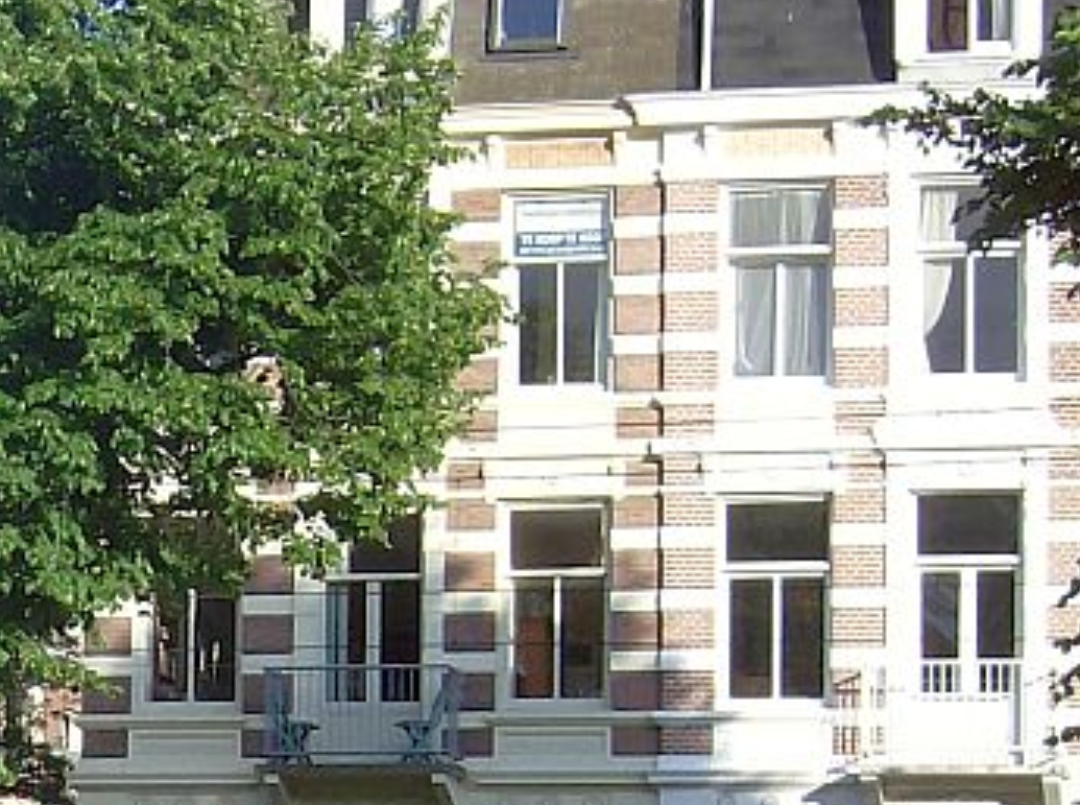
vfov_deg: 8.9
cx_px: -344
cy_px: 794
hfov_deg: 11.6
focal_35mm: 166
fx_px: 5167
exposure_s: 1/217
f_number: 5.6
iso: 100
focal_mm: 9.3
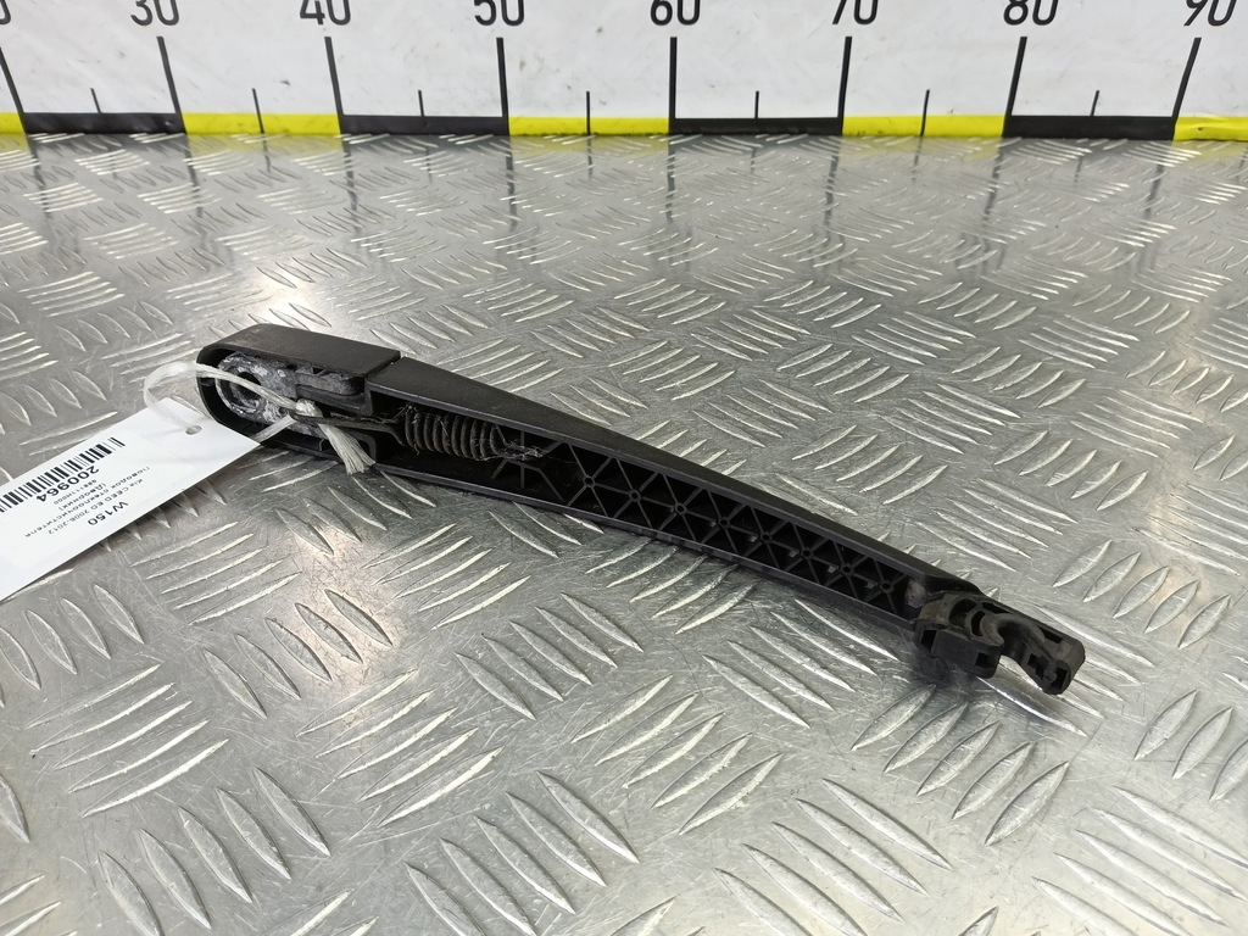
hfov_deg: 73.9
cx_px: 624
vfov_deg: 58.9
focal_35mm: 23
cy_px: 468
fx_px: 829
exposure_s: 1/50
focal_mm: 4.11
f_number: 1.6
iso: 138
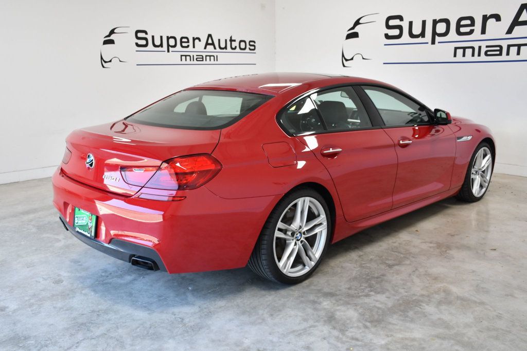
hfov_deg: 55.8
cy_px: 176
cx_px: 264
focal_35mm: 34
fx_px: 498
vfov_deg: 38.9
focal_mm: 23
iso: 400
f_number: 6.3
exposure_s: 1/160
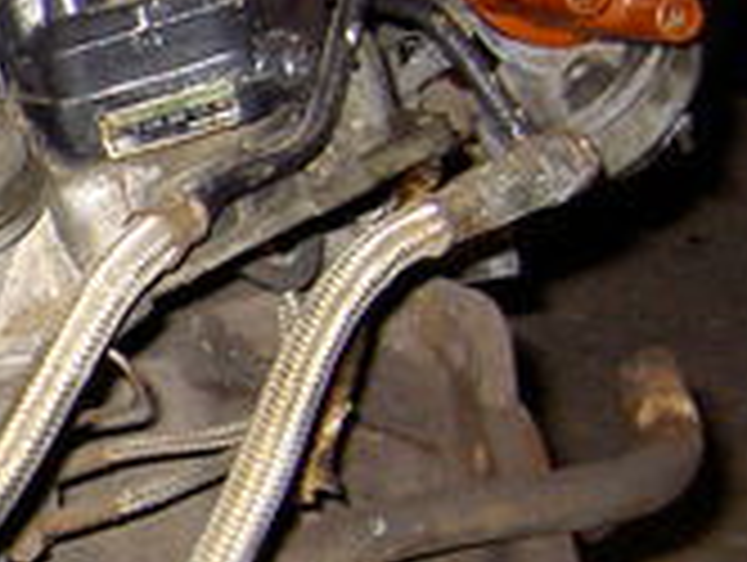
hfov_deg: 13.8
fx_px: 2831
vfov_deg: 11.3
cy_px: 387
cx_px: -477
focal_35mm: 131
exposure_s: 1/60
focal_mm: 5.6
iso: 100
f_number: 2.8
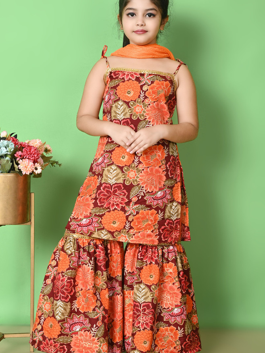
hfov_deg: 21.9
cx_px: 134
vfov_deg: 29.0
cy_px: 175
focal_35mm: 67
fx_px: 684
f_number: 13
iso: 320
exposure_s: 1/160
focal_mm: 61
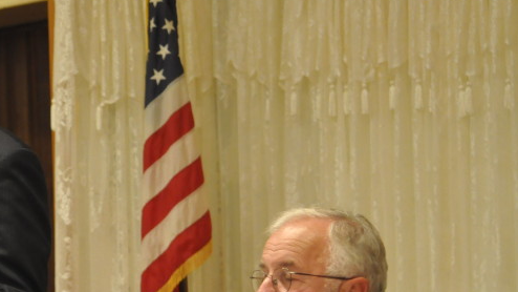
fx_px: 2460
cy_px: 257
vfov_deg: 6.8
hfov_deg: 11.9
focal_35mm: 179
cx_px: 12
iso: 1600
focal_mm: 55
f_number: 4.5
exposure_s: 1/30
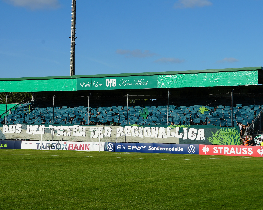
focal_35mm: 76
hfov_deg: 25.1
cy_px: 106
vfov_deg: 20.2
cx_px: 132
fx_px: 592
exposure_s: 1/250
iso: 100
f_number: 11
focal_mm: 45
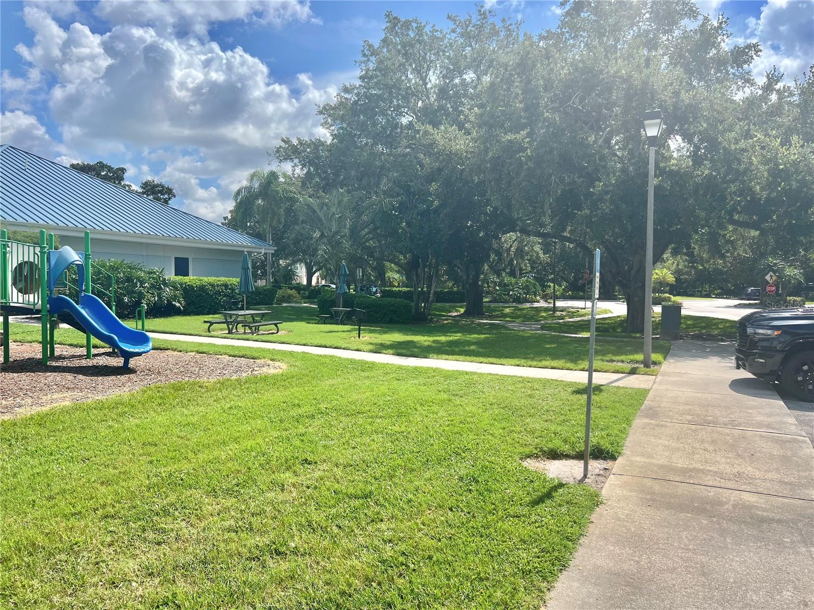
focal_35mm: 26
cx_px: 407
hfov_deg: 67.3
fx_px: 611
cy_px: 305
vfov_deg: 53.1
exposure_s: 1/4444
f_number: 1.5
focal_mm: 5.7
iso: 50
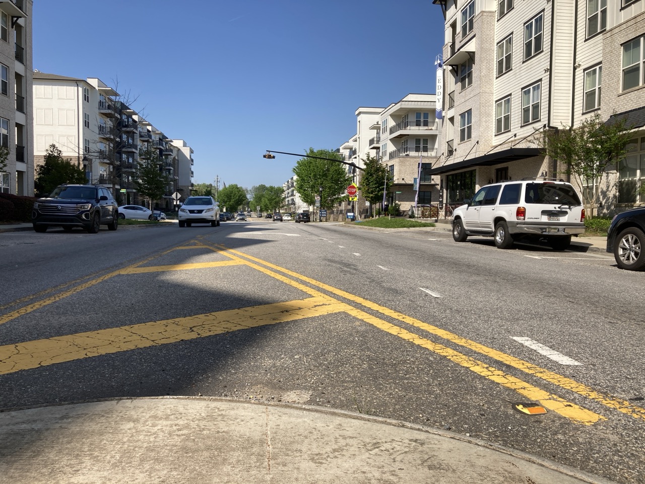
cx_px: 322
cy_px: 242
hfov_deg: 63.4
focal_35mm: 28
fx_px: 522
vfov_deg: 49.7
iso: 20
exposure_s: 1/1499
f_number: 1.8
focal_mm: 3.99
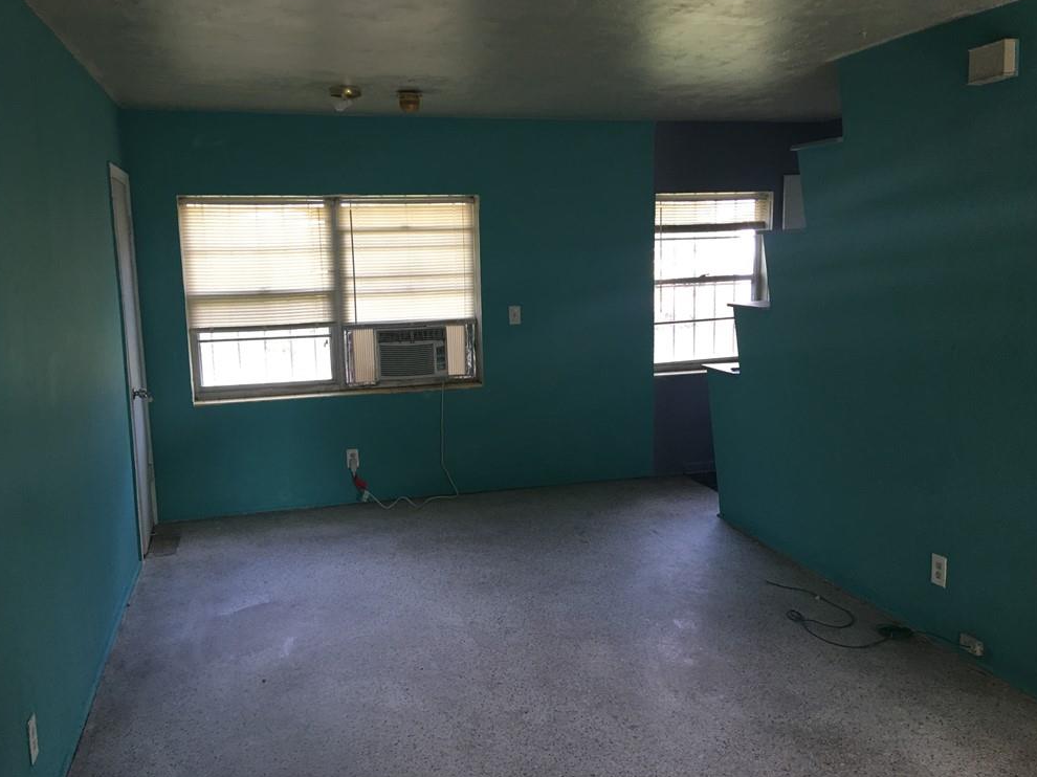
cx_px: 507
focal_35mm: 30
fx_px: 898
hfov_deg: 60.0
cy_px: 385
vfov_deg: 46.8
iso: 40
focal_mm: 4.15
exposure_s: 1/30
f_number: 2.2
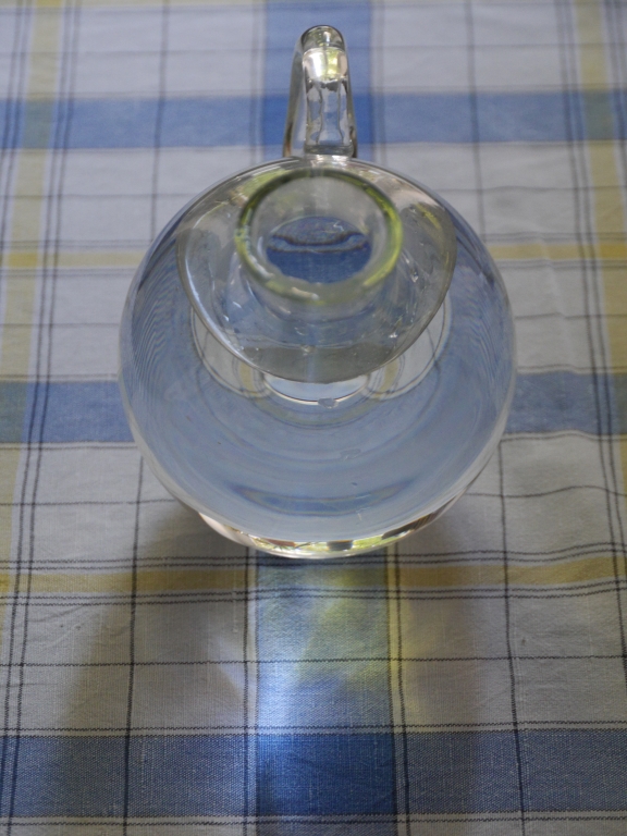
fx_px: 3623
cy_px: 418
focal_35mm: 150
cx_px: 314
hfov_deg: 9.9
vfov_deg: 13.2
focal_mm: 75
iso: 1600
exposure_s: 1/40
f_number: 5.8
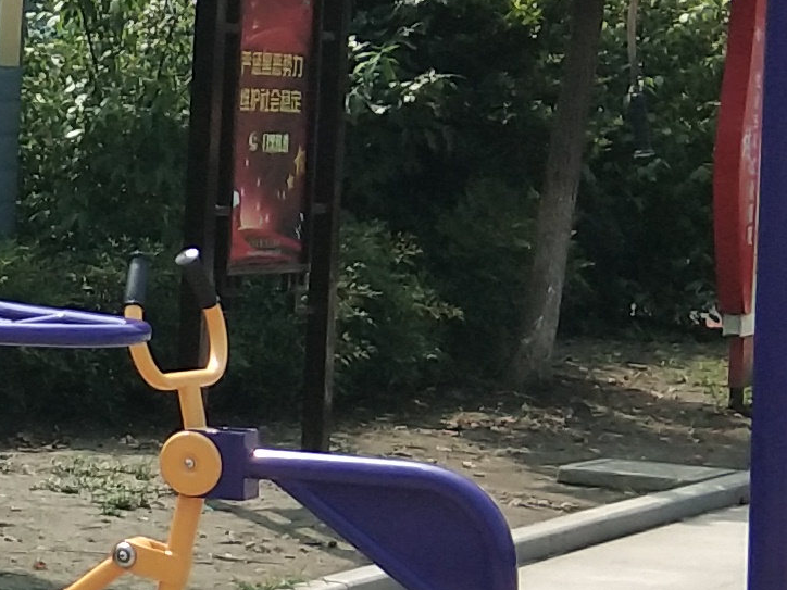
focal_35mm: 178
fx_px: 4047
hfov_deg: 10.5
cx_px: -595
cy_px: 239
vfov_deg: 8.3
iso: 50
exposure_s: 1/861
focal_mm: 3.69
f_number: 2.2
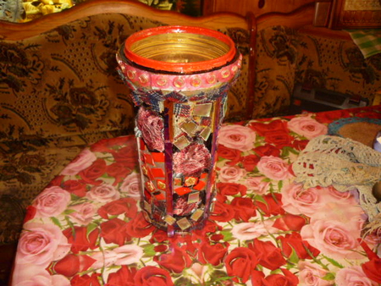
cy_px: 143
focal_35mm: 31
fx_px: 341
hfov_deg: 58.3
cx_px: 190
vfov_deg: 45.5
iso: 400
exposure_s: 1/30
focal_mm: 5.5
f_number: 2.8
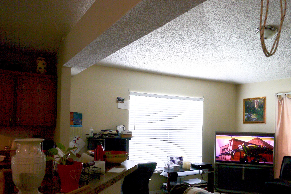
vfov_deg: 42.0
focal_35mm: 31
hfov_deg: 60.2
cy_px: 120
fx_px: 251
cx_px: 155
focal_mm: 13
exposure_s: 1/60
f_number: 4.5
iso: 250
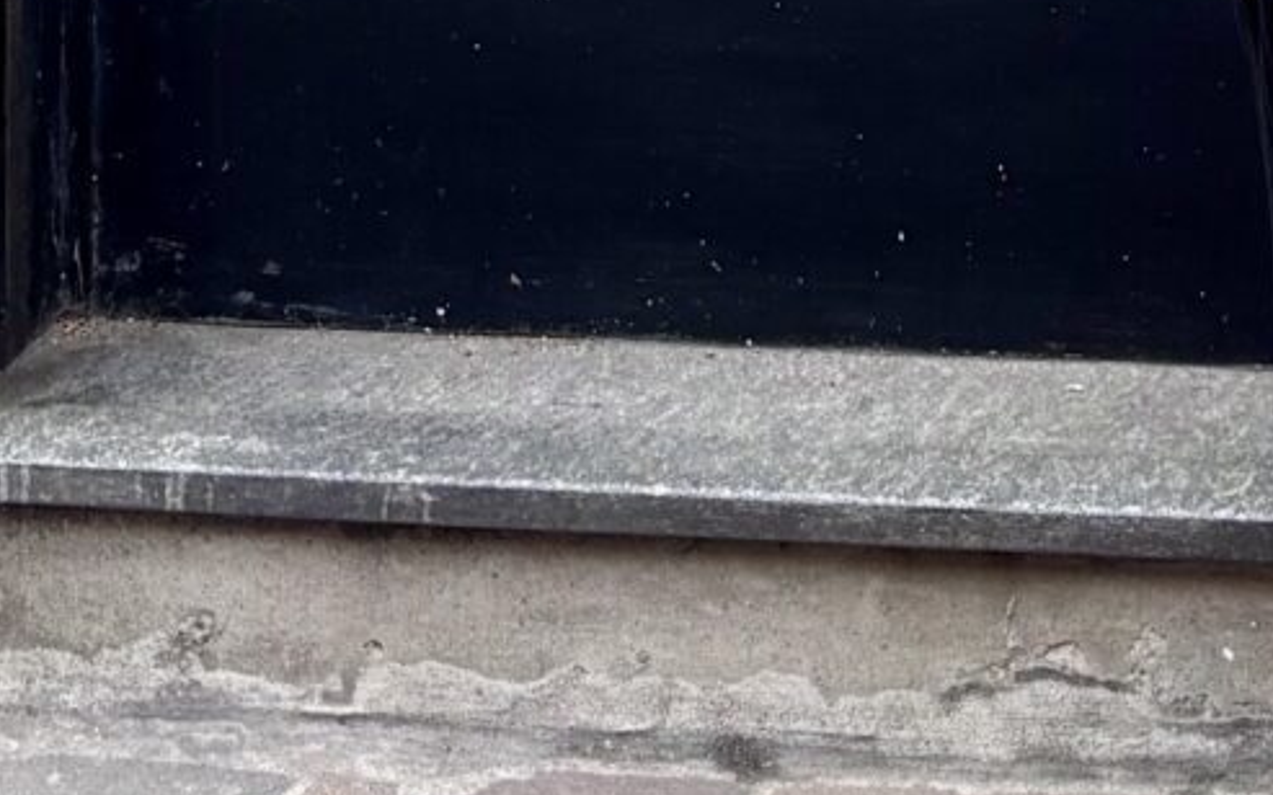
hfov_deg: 13.5
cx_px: 2102
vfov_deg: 7.6
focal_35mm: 143
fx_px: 4961
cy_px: -1856
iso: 64
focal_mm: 5.96
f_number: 1.6
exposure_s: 1/100
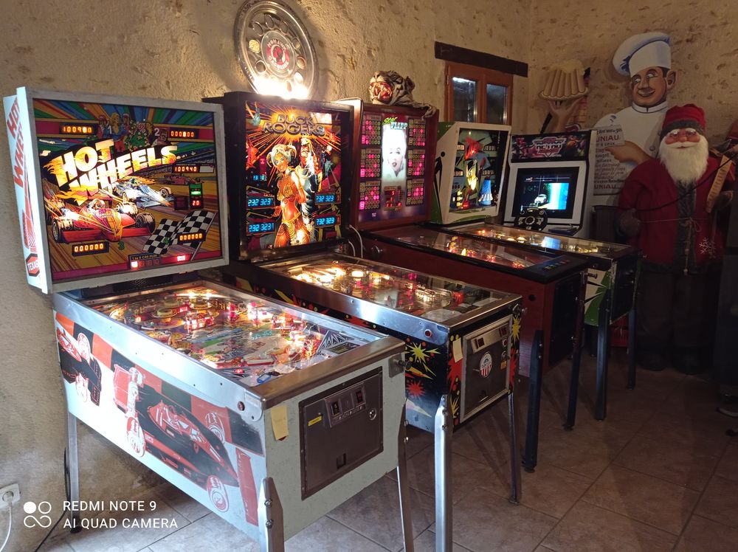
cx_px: 369
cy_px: 276
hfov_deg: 63.5
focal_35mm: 28
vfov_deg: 49.7
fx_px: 596
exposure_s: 1/33.3
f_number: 1.79
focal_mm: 4.74
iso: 463
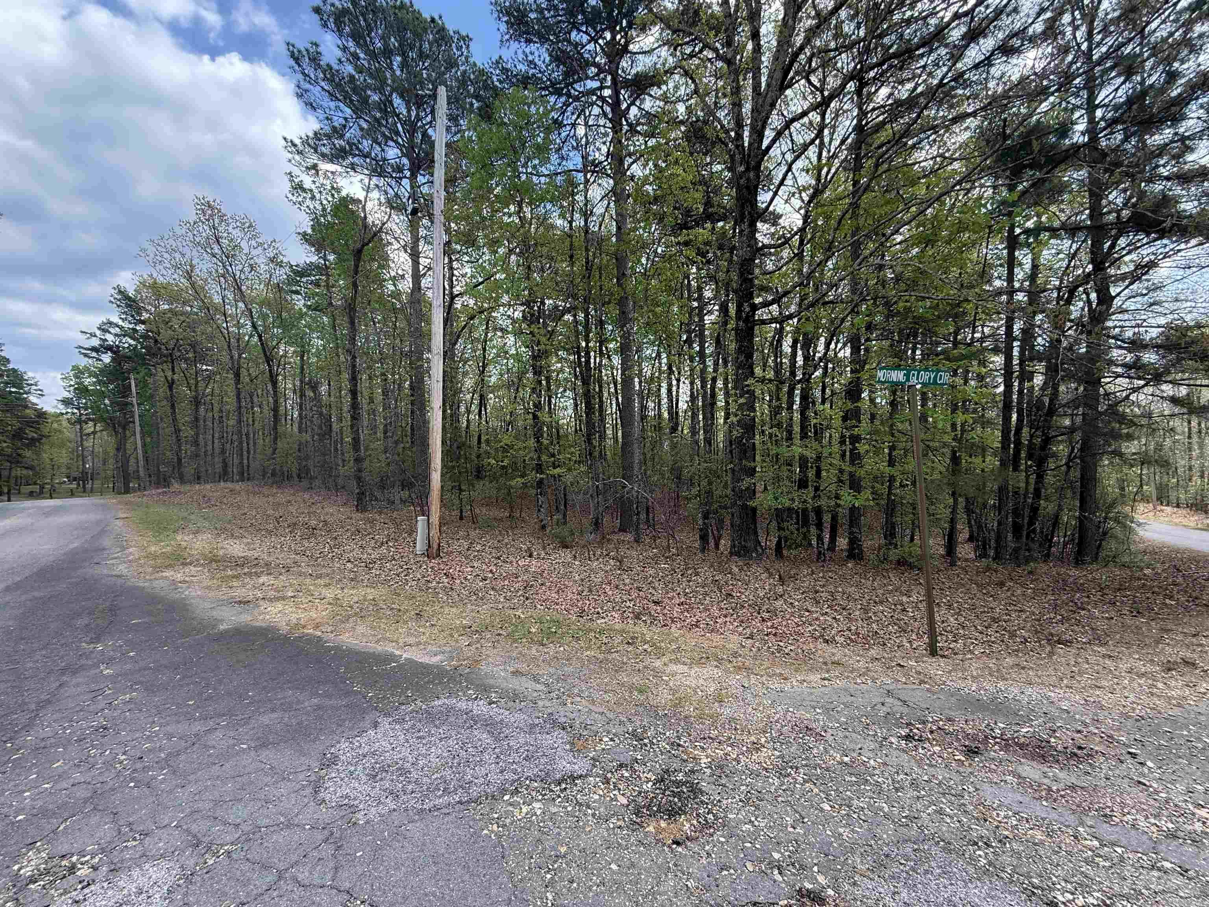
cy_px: 454
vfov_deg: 85.7
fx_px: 489
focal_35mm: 14
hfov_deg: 102.1
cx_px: 604
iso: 64
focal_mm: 2.22
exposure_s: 1/436
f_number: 2.2
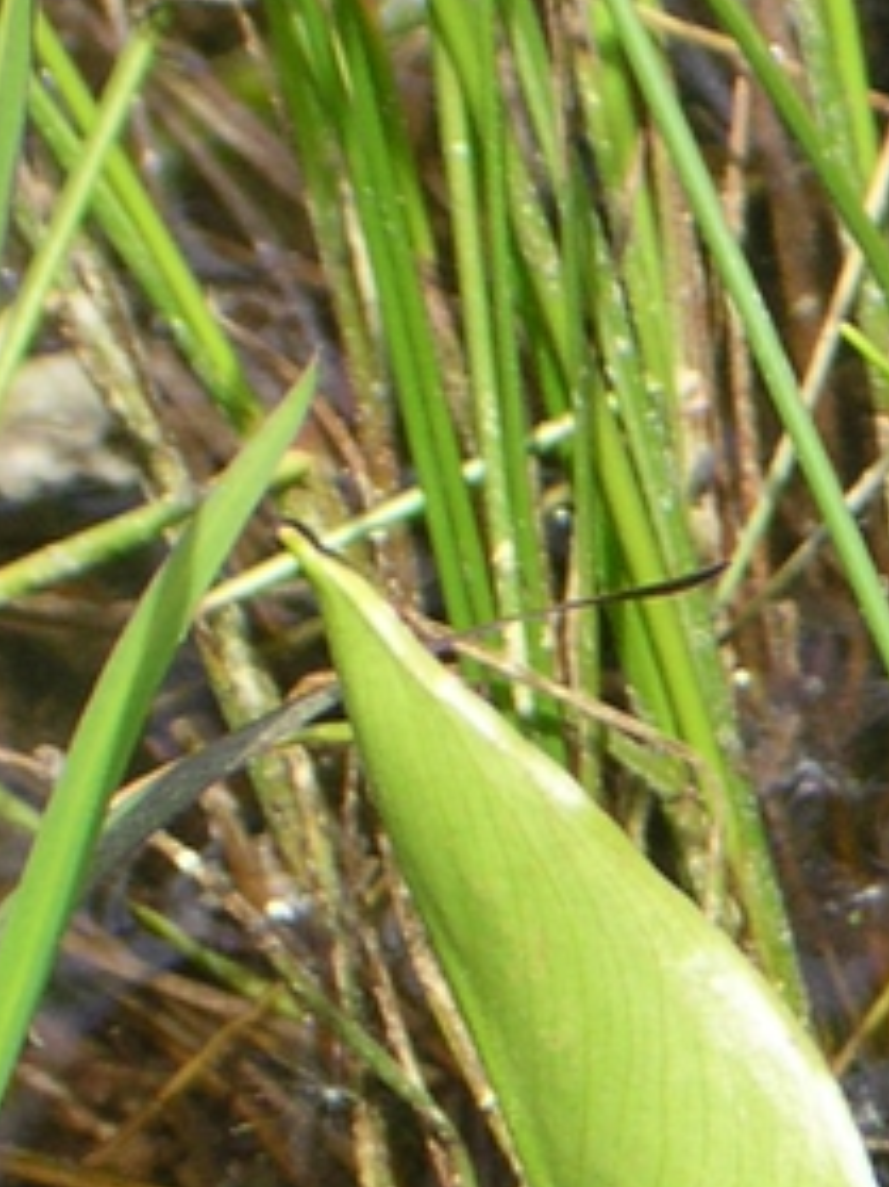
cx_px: 1421
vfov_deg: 4.8
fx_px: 13982
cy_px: 1421
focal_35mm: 408
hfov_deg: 3.6
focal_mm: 16.8
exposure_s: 1/140
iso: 100
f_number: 4.8
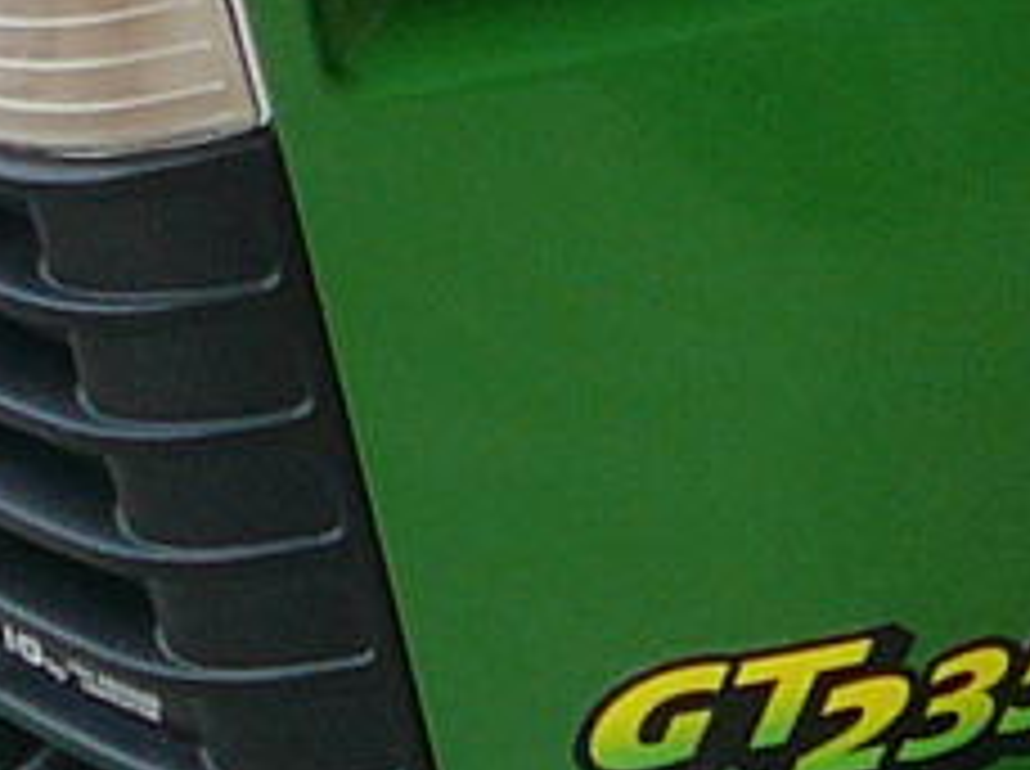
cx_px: 2474
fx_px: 7279
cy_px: -14
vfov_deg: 6.0
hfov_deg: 7.6
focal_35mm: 245
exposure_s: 1/100
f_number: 2.8
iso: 80
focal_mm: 5.2
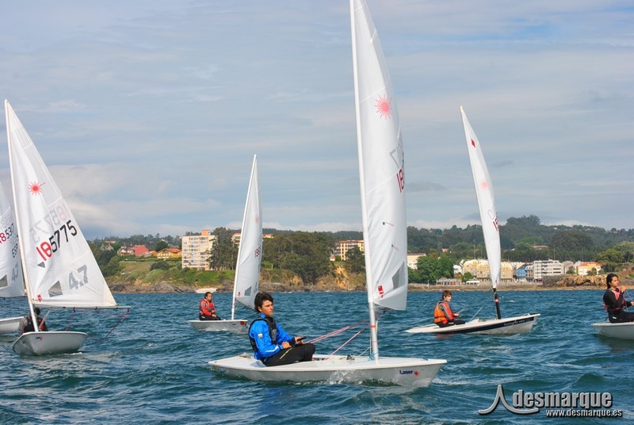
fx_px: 1455
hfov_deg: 24.6
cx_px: 317
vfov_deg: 16.6
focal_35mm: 82
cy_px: 212
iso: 100
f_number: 9
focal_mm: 55
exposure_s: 1/320
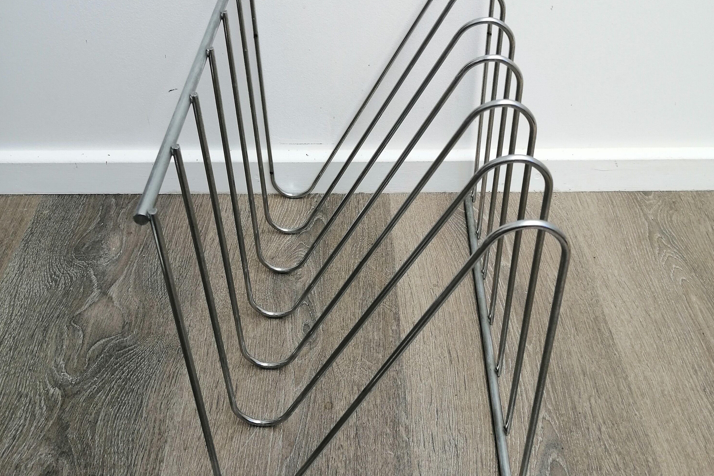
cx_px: 357
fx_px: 754
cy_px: 206
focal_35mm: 38
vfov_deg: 35.0
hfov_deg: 50.7
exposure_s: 1/100
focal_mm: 3.95
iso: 50
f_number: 1.8
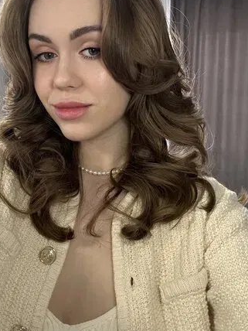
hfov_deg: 33.5
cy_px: 114
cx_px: 107
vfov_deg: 43.3
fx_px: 411
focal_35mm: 43
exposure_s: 1/50
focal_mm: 2.69
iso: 80
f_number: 1.9
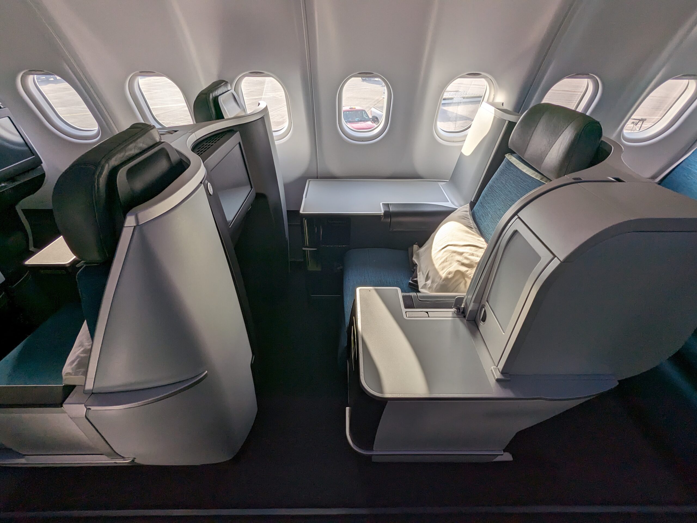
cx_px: 348
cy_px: 262
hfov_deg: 94.5
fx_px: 322
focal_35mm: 16
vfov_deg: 78.1
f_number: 2.2
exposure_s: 1/372
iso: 42
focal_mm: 2.35
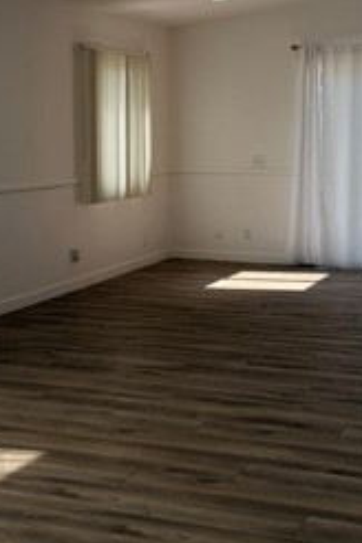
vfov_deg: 30.9
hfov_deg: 20.9
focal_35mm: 65
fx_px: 980
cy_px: 210
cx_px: 126
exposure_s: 1/943
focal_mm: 6.76
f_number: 1.78
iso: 80
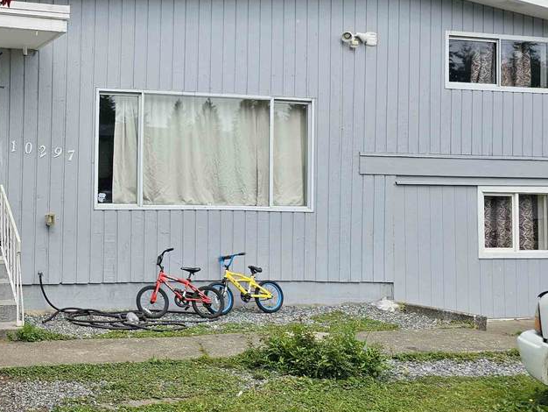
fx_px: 744
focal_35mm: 47
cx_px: 17
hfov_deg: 36.8
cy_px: 180
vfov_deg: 30.9
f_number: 1.7
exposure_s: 1/767
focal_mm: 6.3
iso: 10
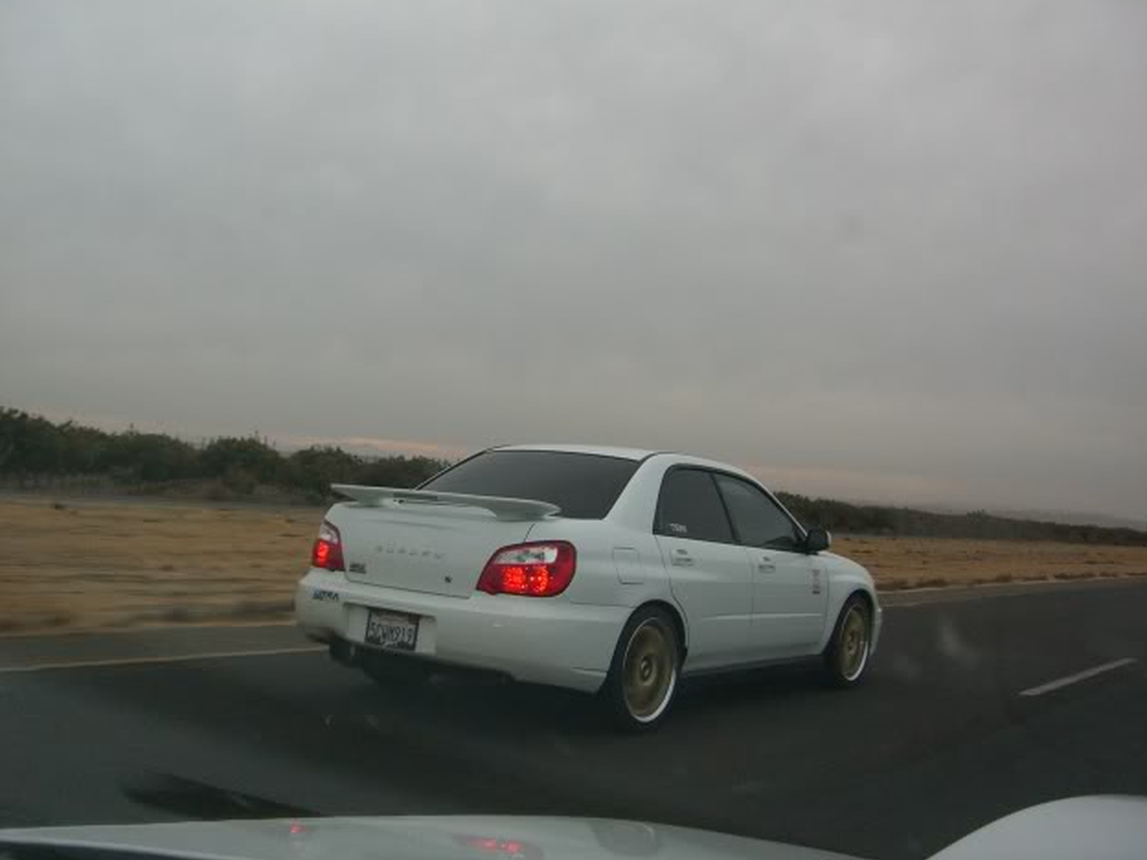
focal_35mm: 39
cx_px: 585
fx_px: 1292
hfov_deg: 47.9
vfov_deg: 36.8
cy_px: 421
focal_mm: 6.2
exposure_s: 1/160
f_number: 2.7
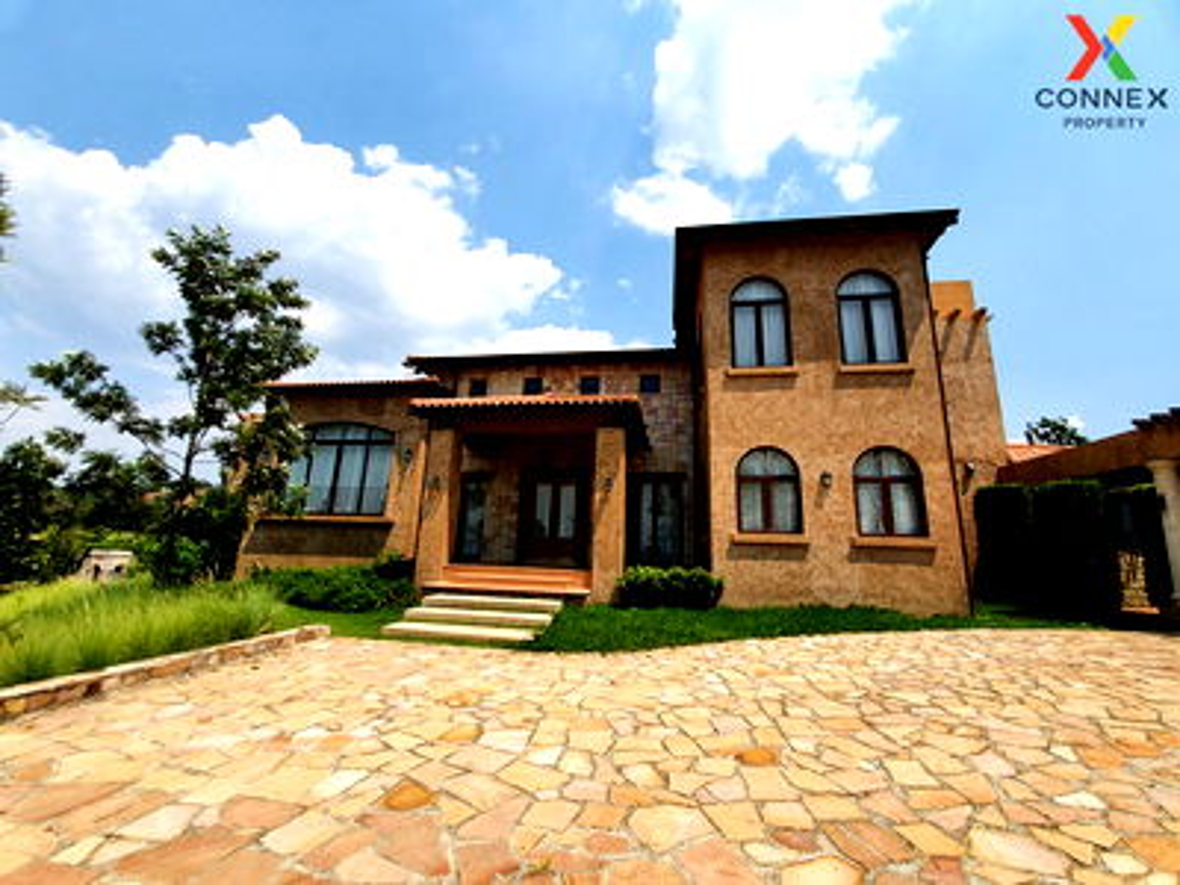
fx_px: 443
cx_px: 590
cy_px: 442
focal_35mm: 13
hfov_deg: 106.2
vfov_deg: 89.9
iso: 50
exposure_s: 1/1204
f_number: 2.2
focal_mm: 1.8
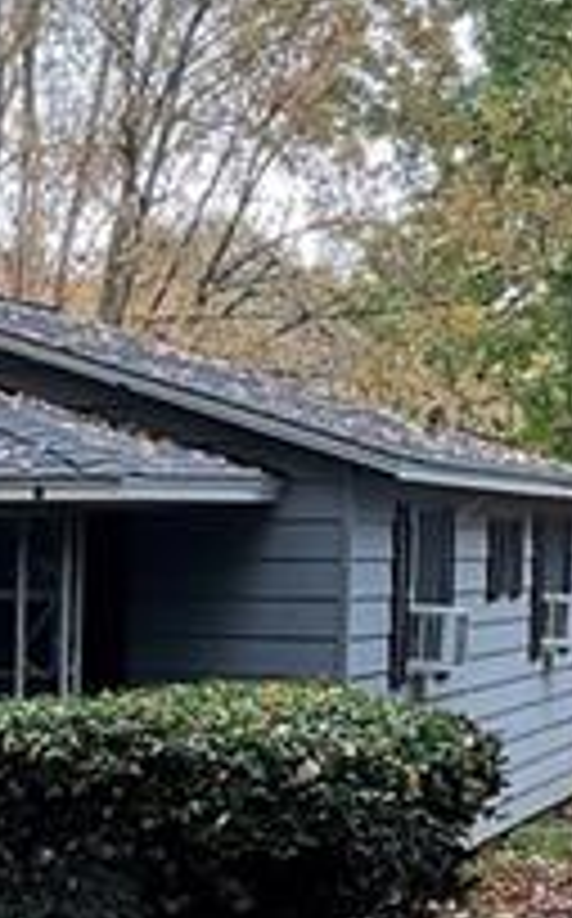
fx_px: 2901
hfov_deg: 10.6
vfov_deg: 17.9
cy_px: 716
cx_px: -459
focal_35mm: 116
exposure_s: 1/120
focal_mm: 3
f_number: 1.8
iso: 25
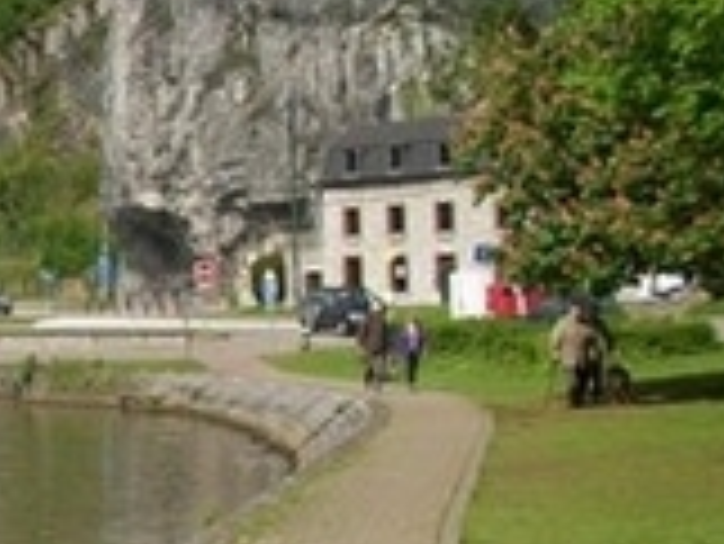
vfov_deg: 12.4
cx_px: -576
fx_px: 2491
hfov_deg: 14.5
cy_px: 409
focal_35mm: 119
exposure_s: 1/200
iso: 80
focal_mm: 5.7
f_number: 8.8
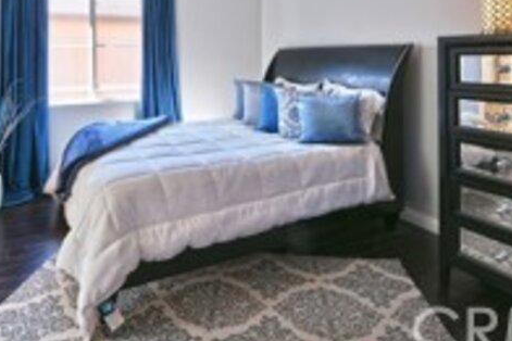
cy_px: 64
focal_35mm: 25
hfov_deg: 71.1
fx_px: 356
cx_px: 218
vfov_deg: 48.2
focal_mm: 14
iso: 100
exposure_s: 1/4
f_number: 8
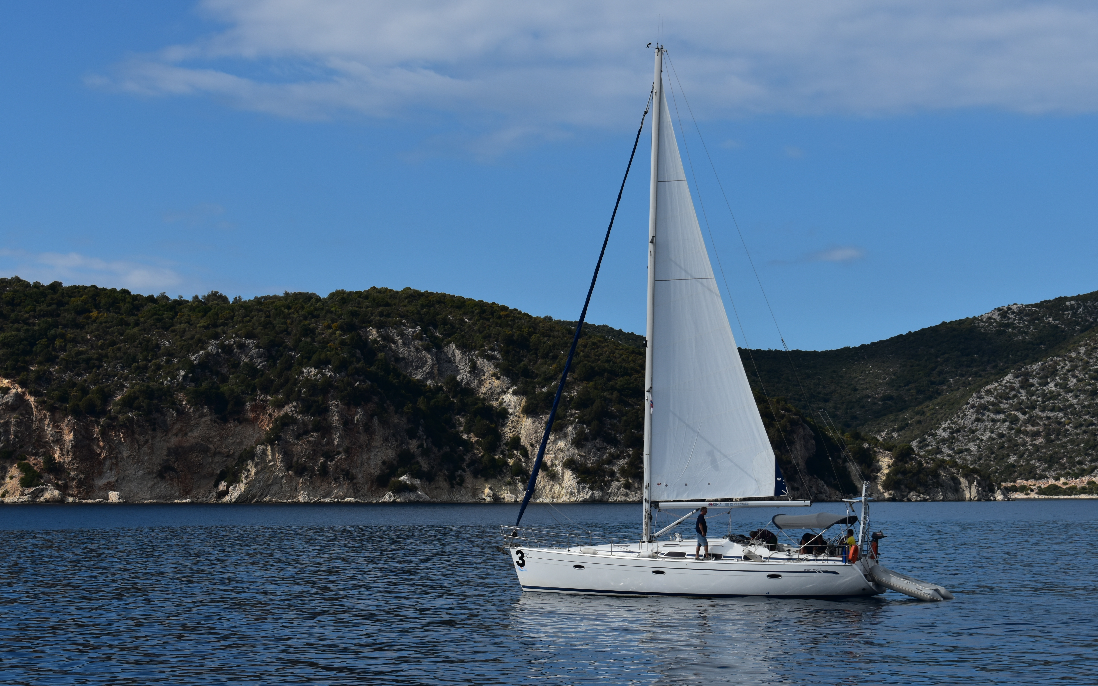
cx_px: 549
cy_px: 343
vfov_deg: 15.5
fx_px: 2529
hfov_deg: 24.5
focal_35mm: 85
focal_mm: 55
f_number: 9
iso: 200
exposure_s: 1/800
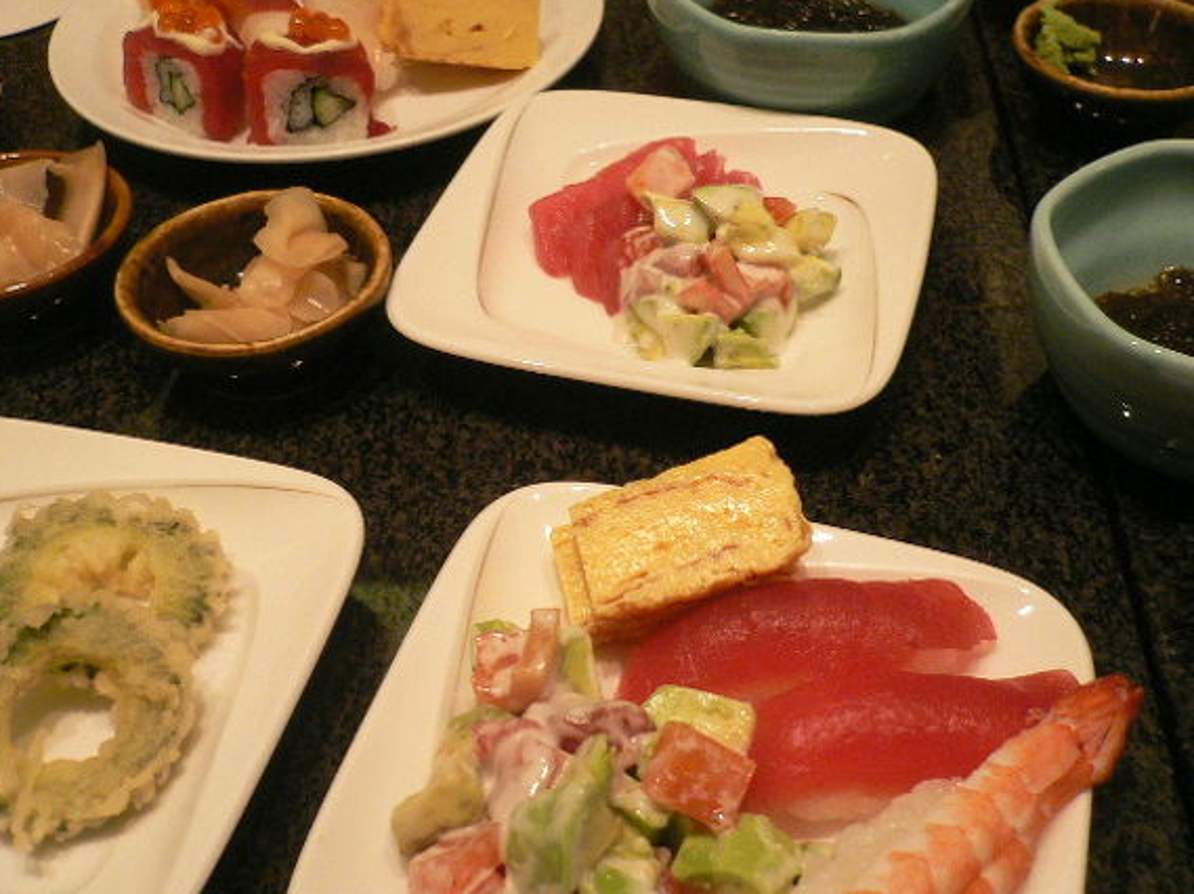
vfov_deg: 35.9
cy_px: 431
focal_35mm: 40
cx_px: 567
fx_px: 1379
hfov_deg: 46.8
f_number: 2.8
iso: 200
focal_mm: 5.8
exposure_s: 1/10
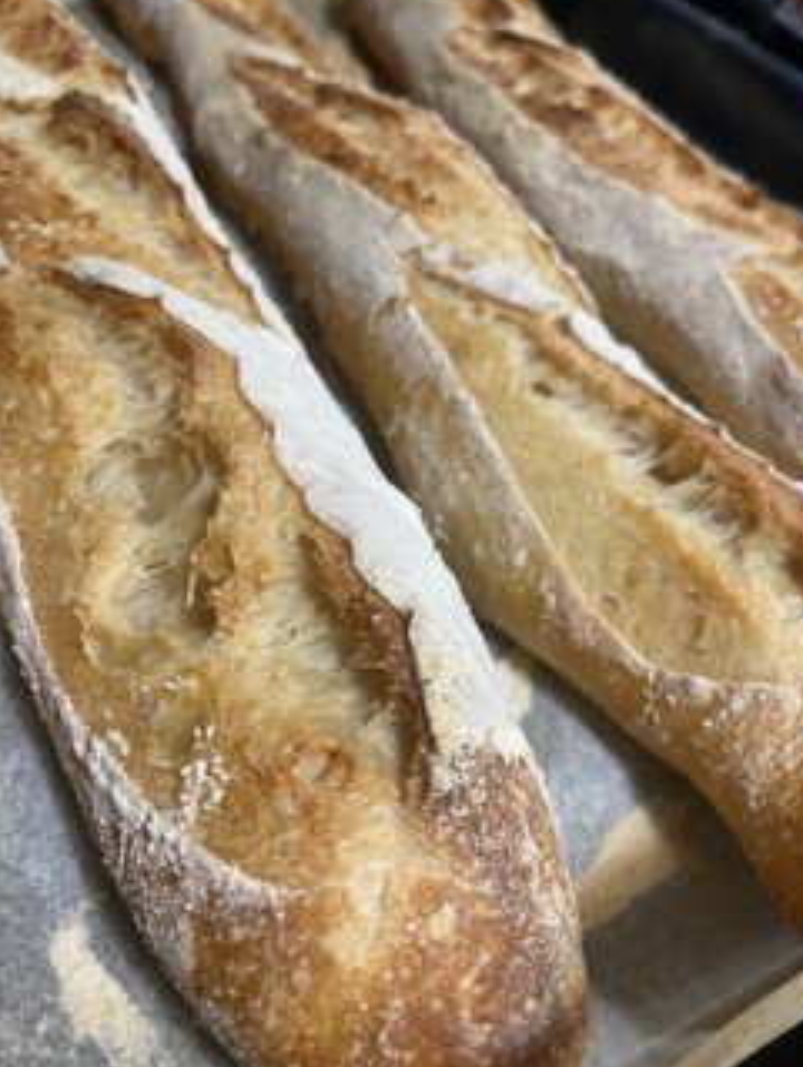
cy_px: 525
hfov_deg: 49.8
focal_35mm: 28
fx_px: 864
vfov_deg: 63.4
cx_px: 425
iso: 125
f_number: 1.8
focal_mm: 4.25
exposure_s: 1/50
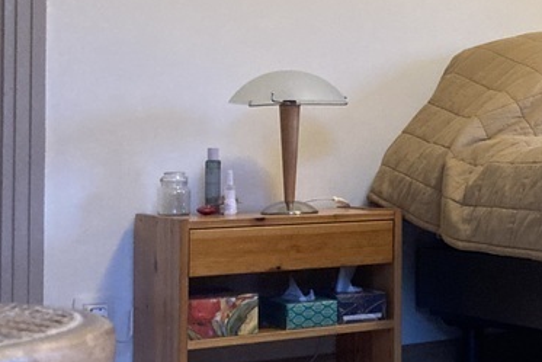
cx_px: 735
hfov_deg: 22.3
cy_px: 108
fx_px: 1205
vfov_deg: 17.0
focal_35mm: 80
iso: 320
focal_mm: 3.99
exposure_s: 1/25
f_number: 1.8
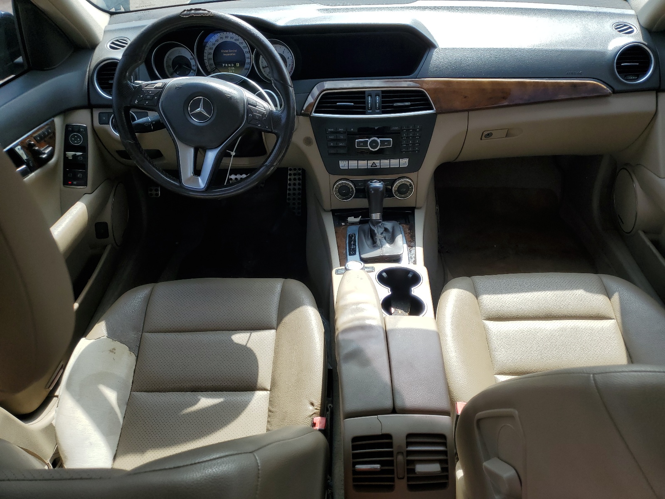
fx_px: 499
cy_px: 250
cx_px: 332
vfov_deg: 53.1
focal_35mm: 26
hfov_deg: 67.3
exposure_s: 1/1111
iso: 50
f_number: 1.5
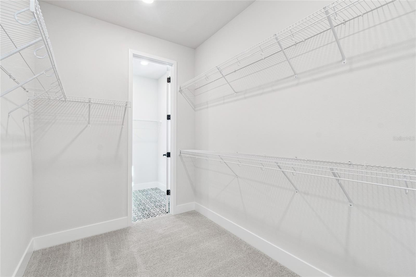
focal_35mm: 15
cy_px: 138
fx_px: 173
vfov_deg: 77.3
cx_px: 208
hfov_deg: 100.4
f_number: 7.1
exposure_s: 1/2.5
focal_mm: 10
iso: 100
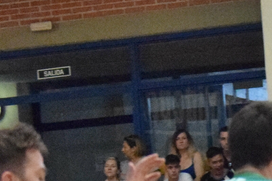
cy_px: 351
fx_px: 3246
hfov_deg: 4.8
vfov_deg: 3.2
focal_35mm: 430
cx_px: 168
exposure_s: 1/1250
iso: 6400
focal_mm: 55
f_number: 4.5
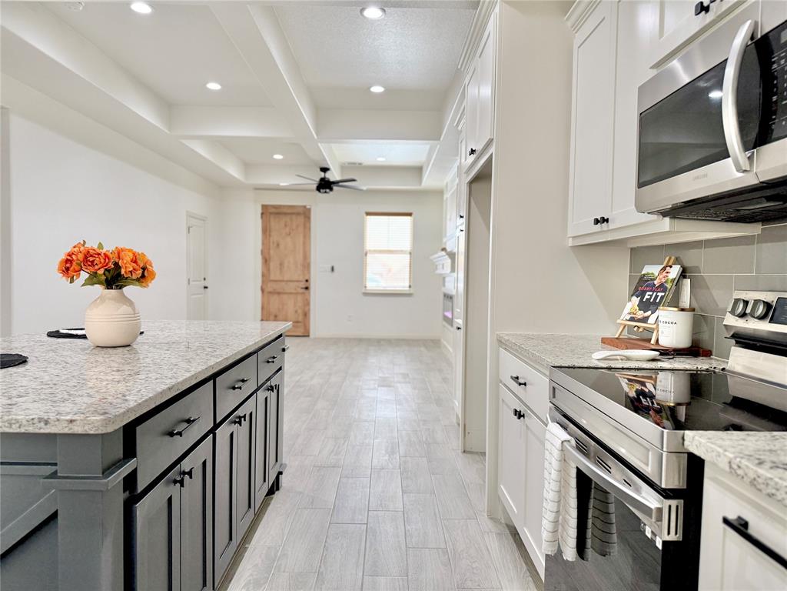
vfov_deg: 56.8
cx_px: 394
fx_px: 546
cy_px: 296
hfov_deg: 71.6
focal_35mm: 24
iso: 250
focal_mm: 6.76
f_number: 1.78
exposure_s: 1/120
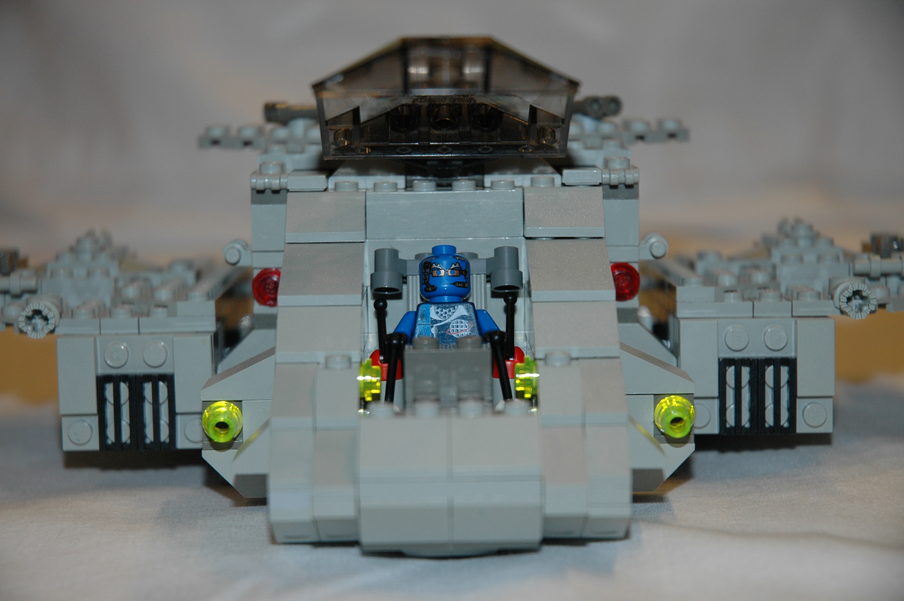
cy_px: 300
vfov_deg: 13.0
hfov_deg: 19.5
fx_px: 2634
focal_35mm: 105
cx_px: 452
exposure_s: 1/60
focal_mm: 70
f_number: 4.5
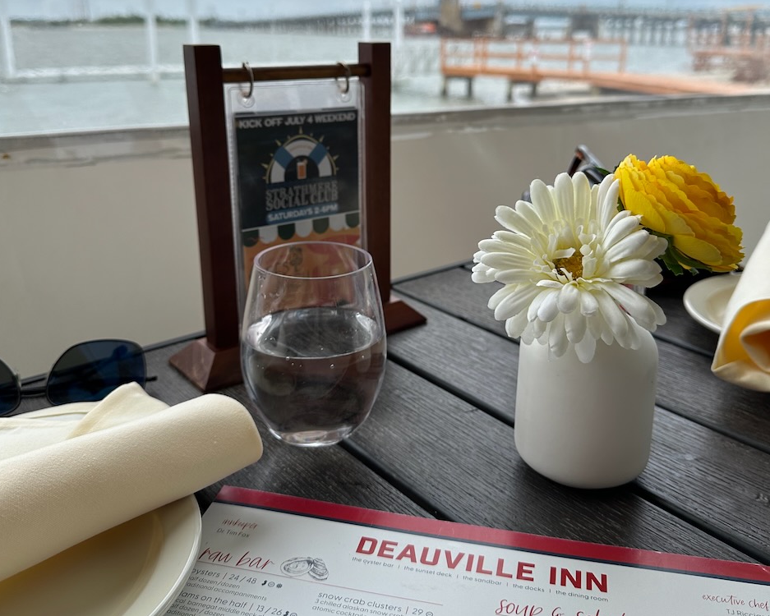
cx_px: 389
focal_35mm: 32
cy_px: 245
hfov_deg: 55.7
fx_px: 729
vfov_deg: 45.5
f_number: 1.78
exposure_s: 1/2203
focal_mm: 6.86
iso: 80
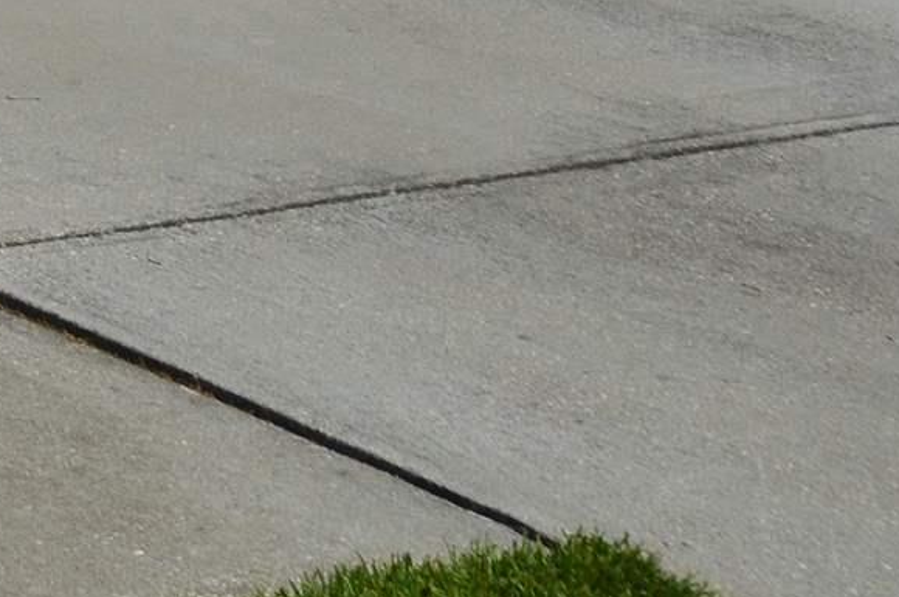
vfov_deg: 8.2
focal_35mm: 159
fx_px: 3965
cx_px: -891
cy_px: -639
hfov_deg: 11.6
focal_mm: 20
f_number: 11
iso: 140
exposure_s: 1/500
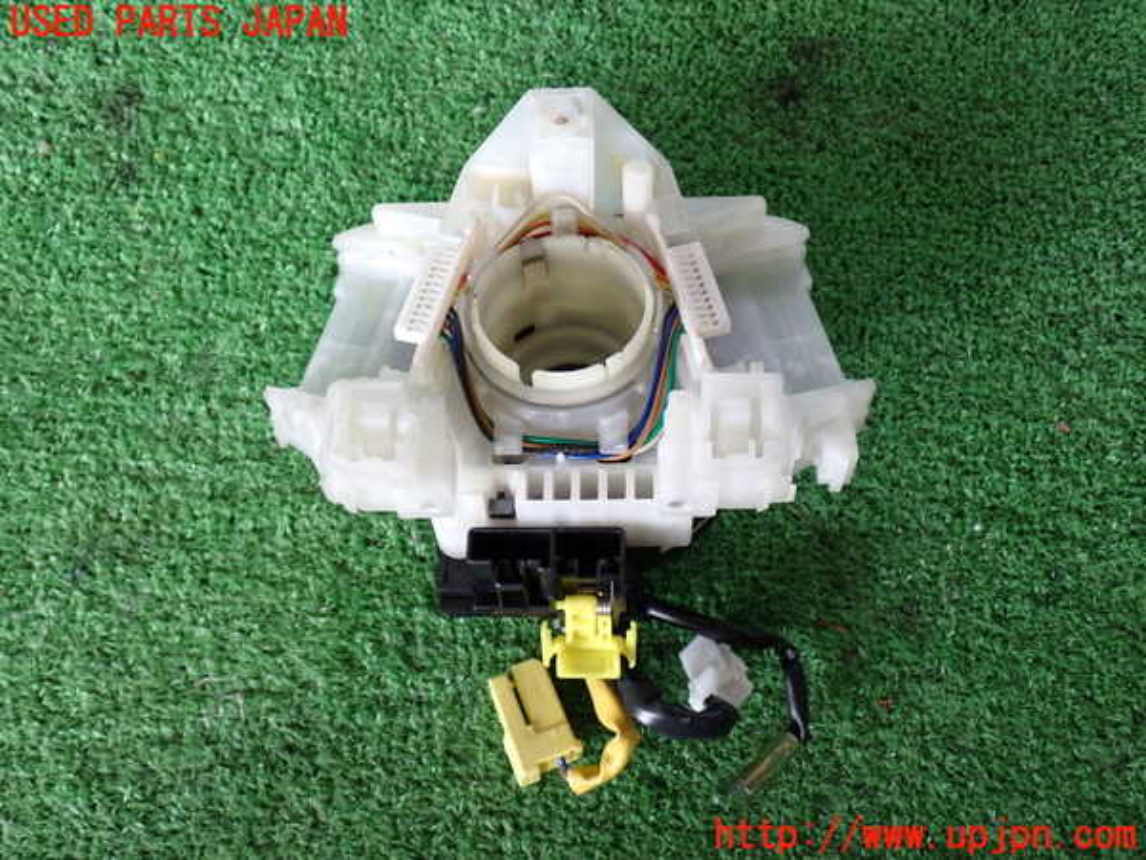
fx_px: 1192
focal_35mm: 36
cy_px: 430
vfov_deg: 39.7
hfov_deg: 51.4
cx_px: 573
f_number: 2.5
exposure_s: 1/50
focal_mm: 6.37
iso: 200
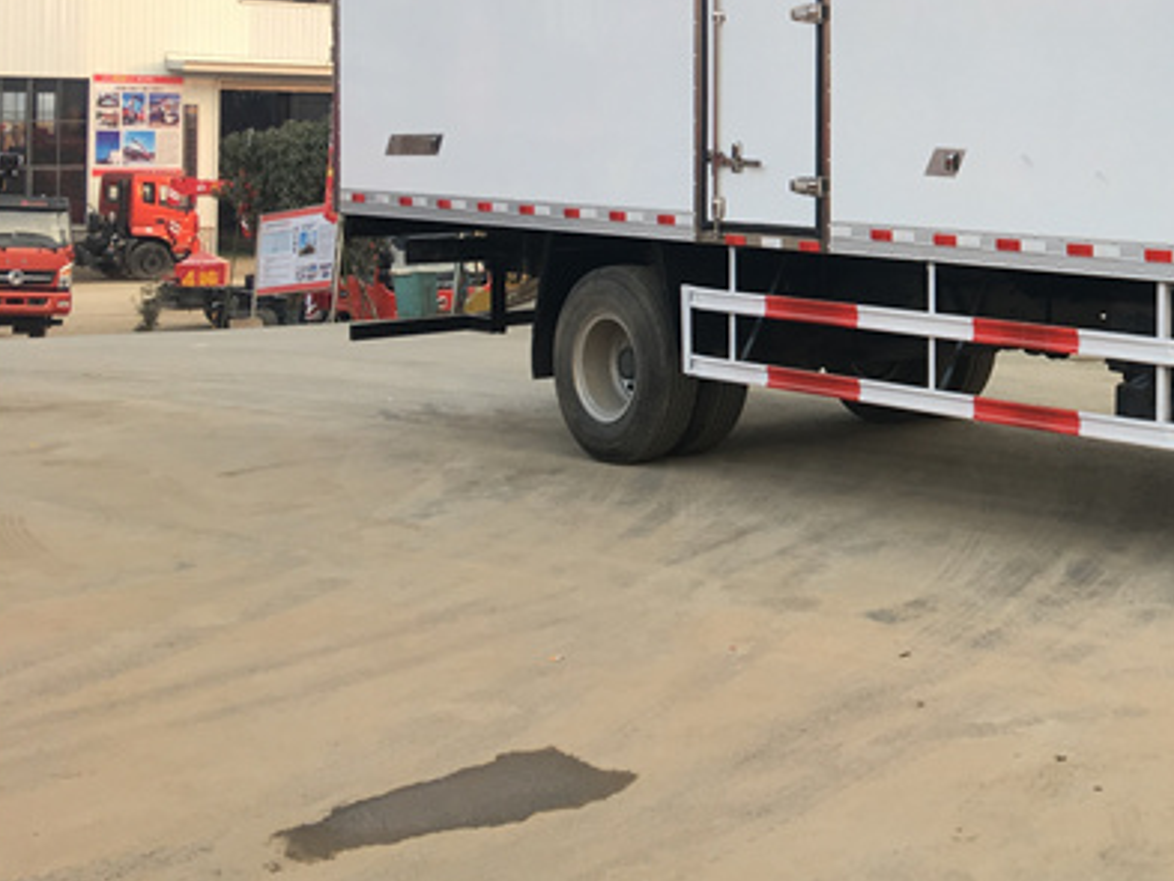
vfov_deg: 24.4
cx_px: 1177
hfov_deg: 30.4
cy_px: 155
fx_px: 2002
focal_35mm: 59
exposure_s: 1/100
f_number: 2.2
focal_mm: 4.15
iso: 25
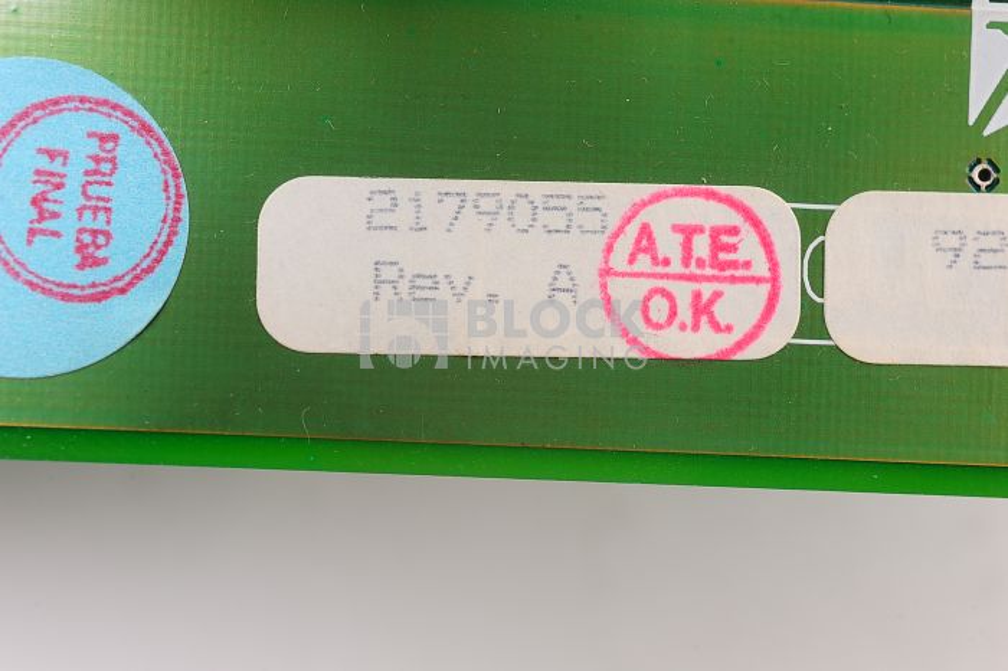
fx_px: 1399
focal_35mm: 50
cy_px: 336
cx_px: 504
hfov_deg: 39.6
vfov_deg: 27.0
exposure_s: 1/160
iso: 320
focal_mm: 50
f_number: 11
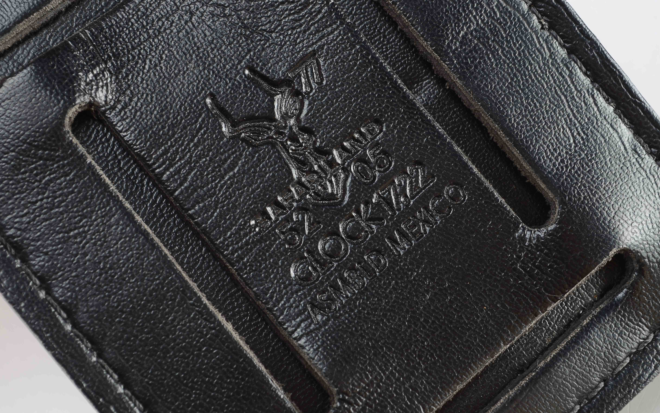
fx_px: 1277
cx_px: 330
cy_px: 206
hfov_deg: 29.0
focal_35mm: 71
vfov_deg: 18.4
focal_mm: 46
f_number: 9
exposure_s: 1/80
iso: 100
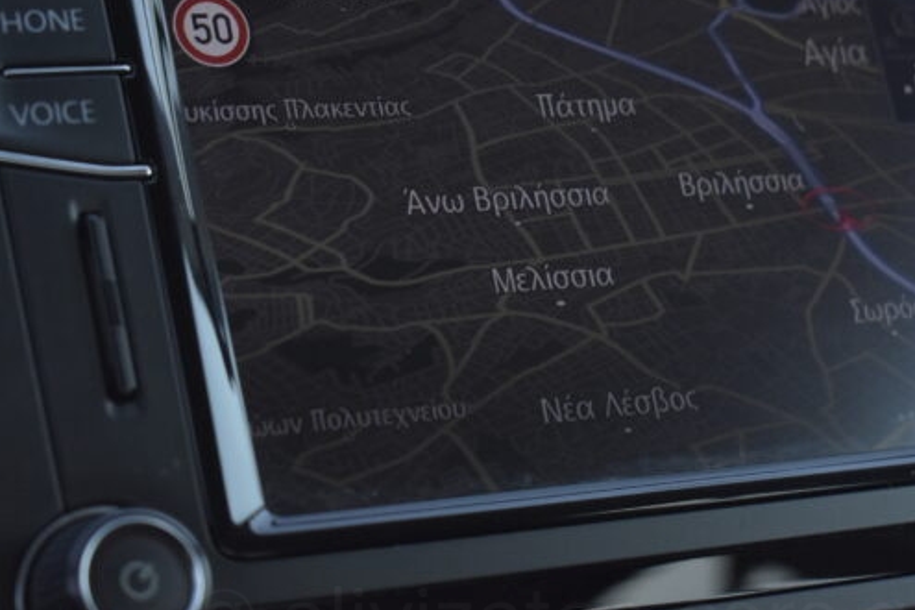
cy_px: 215
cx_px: 562
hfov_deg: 19.5
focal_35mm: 105
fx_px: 2663
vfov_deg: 13.1
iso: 1600
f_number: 5
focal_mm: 45
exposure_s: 1/1250
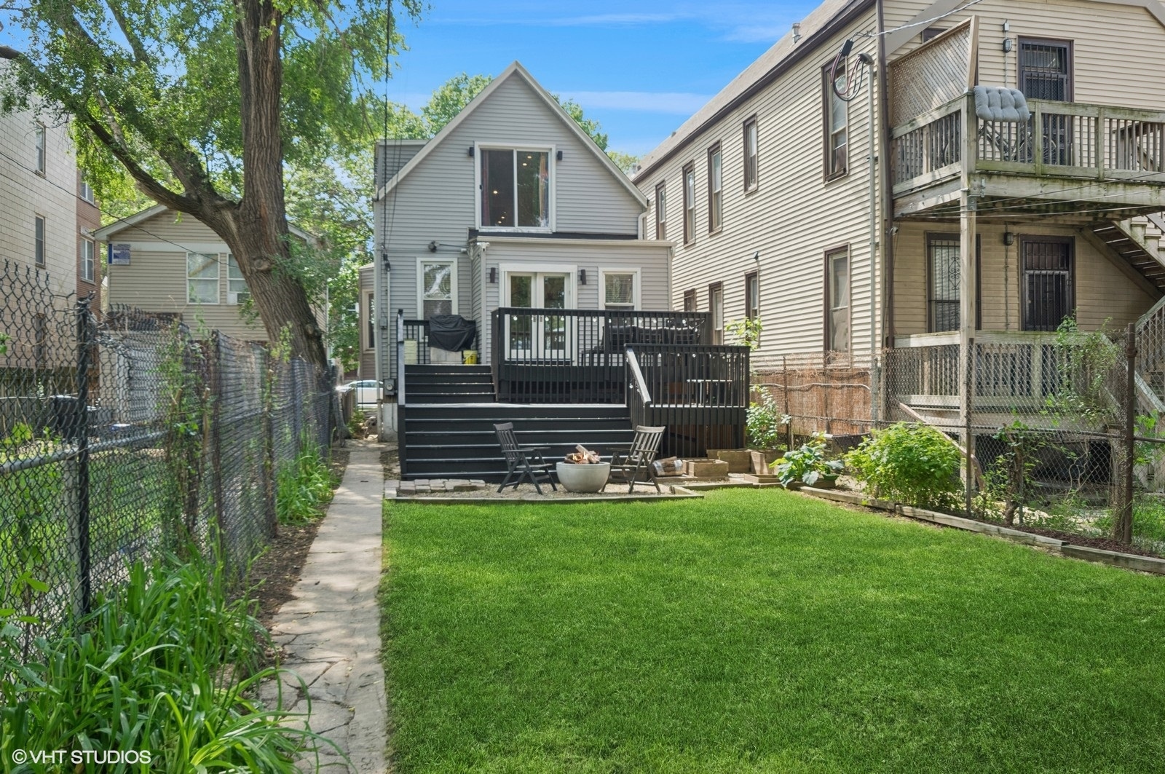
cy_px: 387
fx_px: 905
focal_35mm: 28
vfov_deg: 46.3
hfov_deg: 65.5
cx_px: 582
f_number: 11
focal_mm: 19.38
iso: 200
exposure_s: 1/50
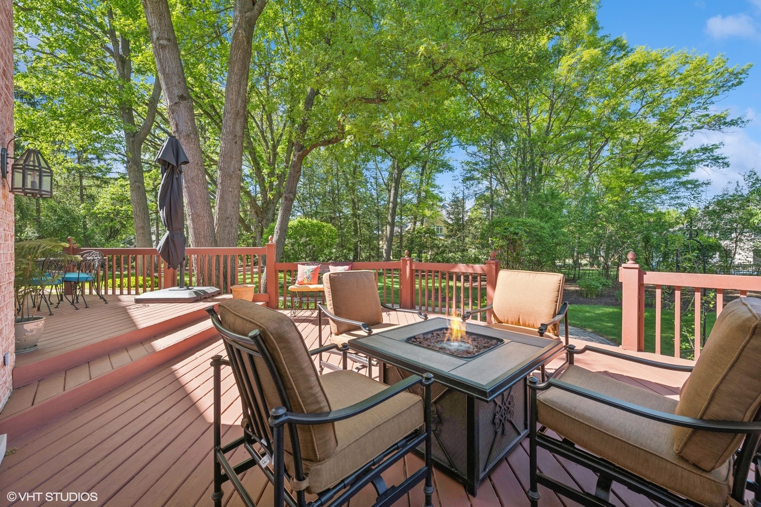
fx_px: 296
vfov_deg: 81.2
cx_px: 380
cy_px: 254
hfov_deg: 104.3
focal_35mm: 14
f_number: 9.5
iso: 200
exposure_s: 1/60
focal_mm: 14
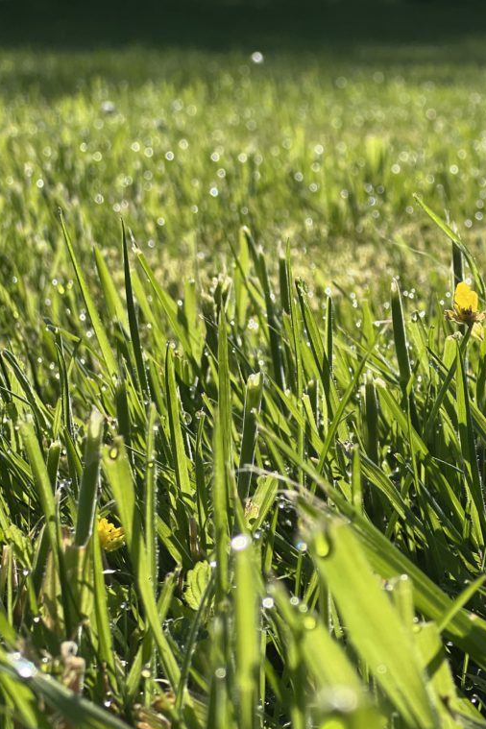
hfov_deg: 12.6
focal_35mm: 108
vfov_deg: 18.9
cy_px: 368
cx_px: 428
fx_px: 2187
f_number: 2.8
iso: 32
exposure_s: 1/630
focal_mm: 9
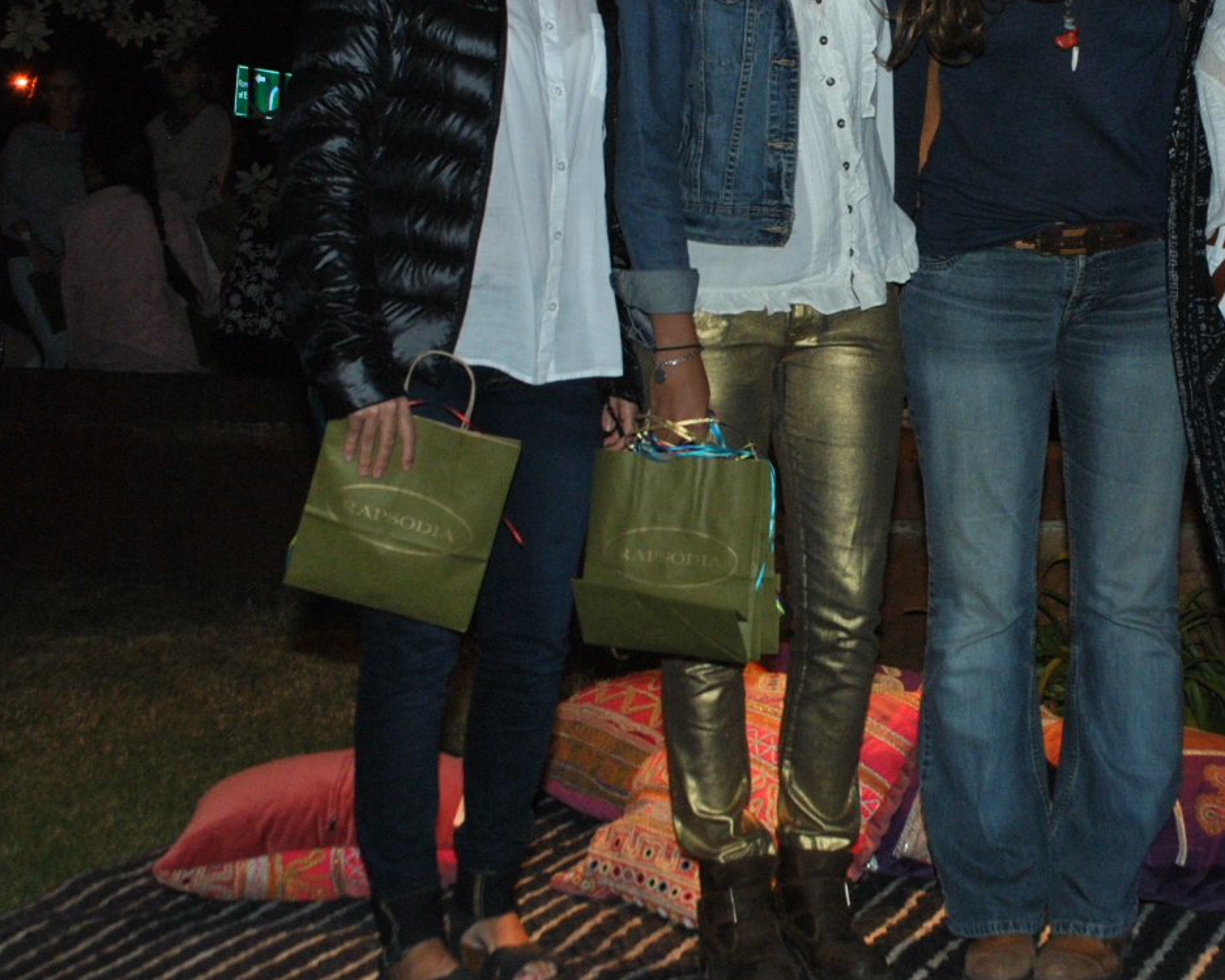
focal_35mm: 64
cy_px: 310
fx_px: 2320
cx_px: 841
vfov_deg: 23.7
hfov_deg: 29.3
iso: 400
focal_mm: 22
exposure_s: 1/80
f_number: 5.6
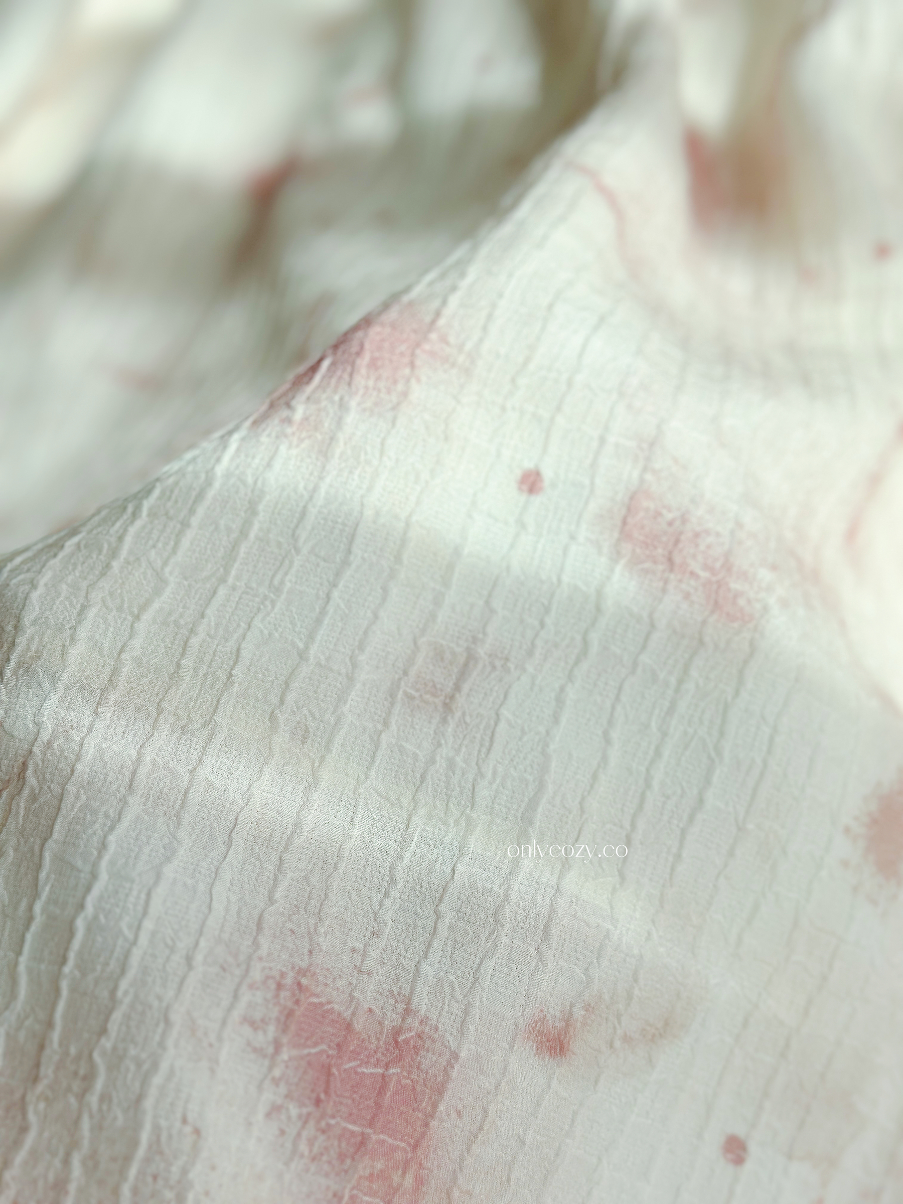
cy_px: 602
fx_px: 1670
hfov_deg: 30.3
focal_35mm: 48
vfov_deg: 39.7
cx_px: 452
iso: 80
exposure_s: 1/3367
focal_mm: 6.86
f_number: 1.78
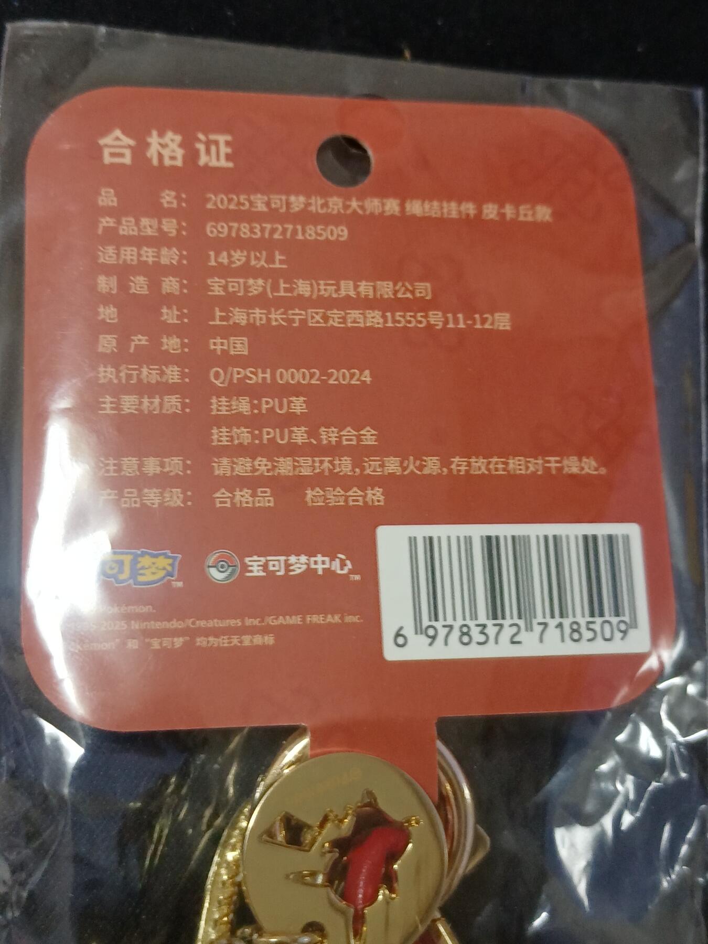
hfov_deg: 33.6
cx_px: 354
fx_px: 1173
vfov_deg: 43.9
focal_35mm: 43
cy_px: 472
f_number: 1.8
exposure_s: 1/33.3
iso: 888
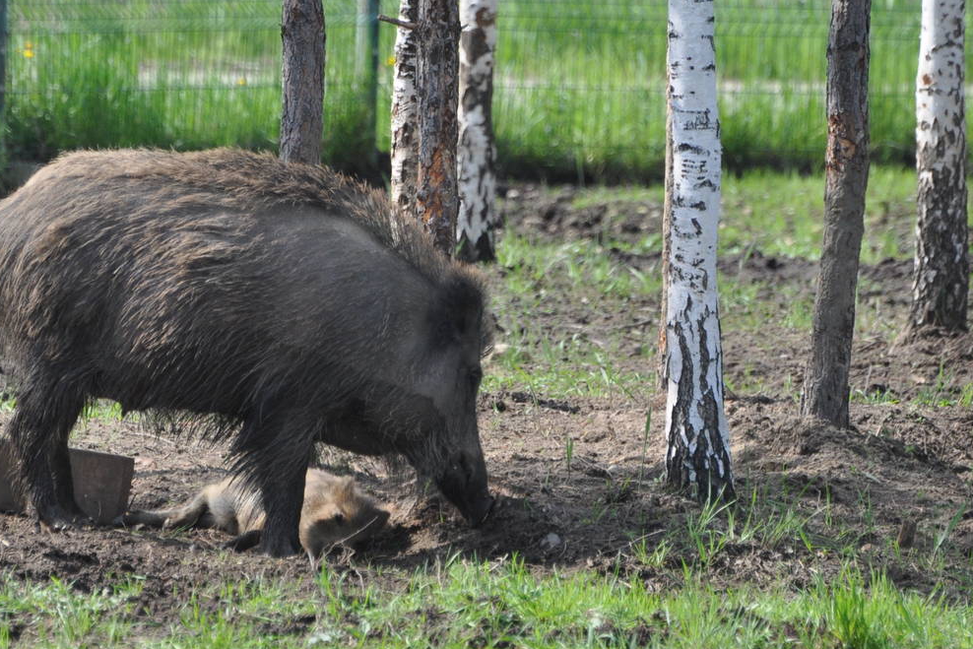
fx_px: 19678
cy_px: 316
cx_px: 335
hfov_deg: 2.8
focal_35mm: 728
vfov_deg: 1.9
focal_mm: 300
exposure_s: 1/1000
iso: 560
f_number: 5.6
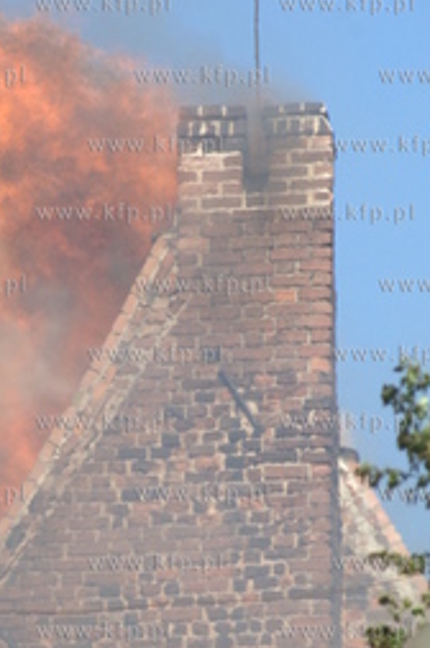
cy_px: 489
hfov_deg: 2.9
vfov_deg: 4.3
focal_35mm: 475
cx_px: 120
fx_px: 8533
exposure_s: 1/1000
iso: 400
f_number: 6.3
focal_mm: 200
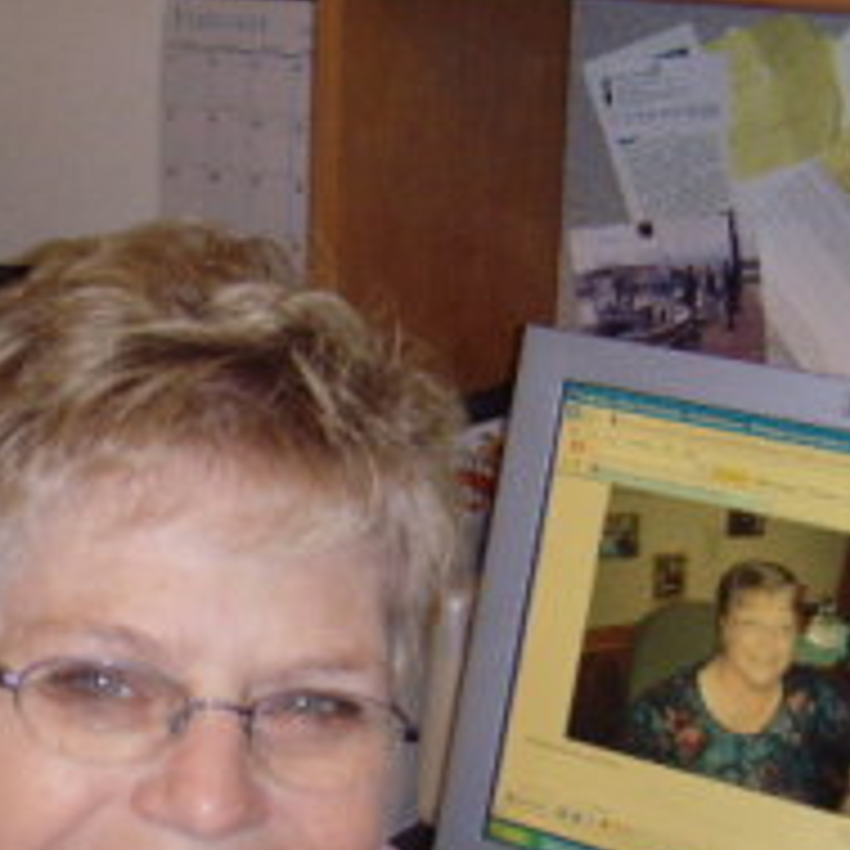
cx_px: 207
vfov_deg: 20.9
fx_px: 2278
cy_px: 663
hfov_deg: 21.0
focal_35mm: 82
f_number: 3.5
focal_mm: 6.6
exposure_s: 1/45
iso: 200
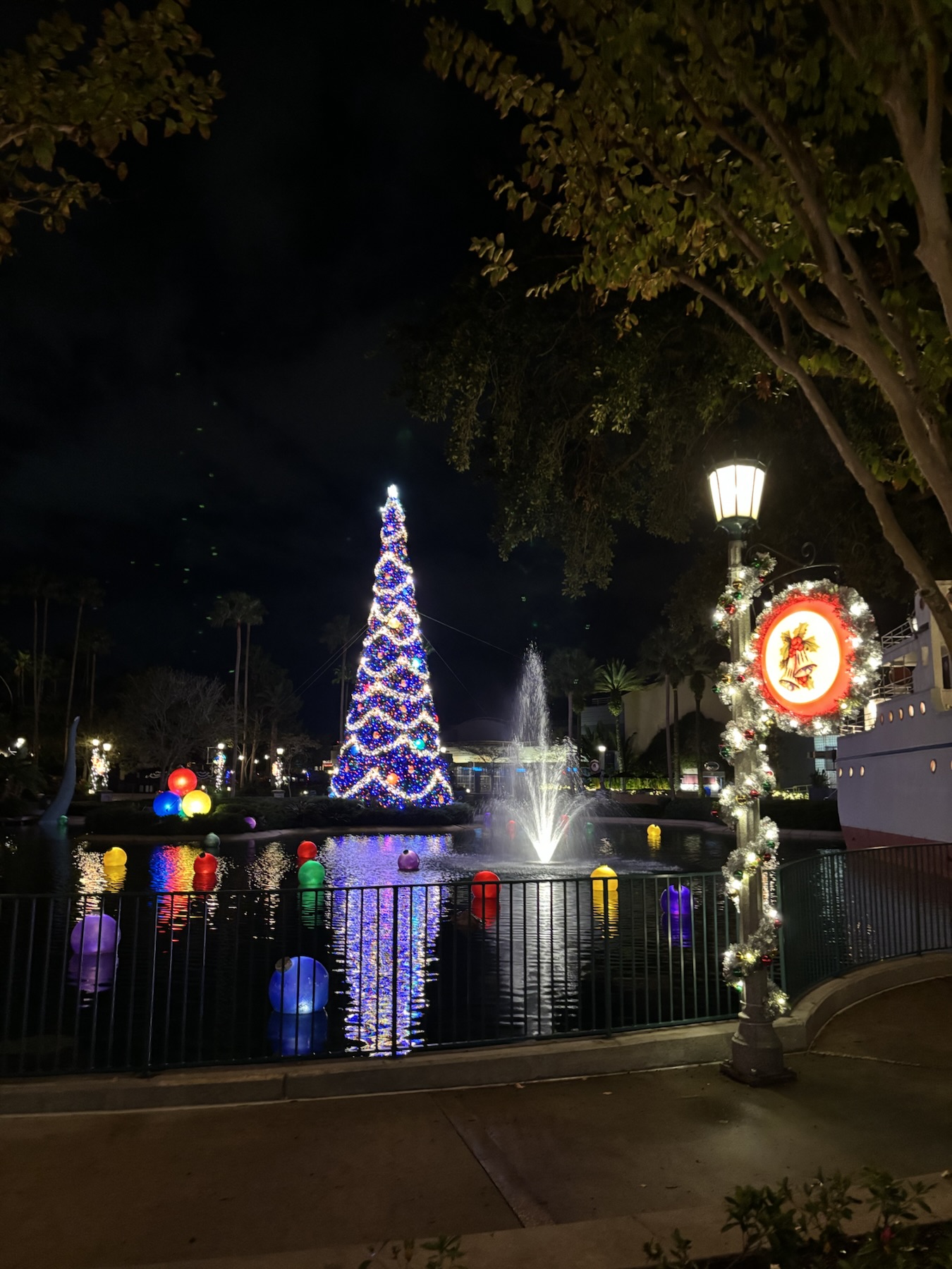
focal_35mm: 26
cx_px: 476
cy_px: 634
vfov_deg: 67.3
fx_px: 953
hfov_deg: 53.1
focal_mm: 5.96
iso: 500
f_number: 1.6
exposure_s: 1/30
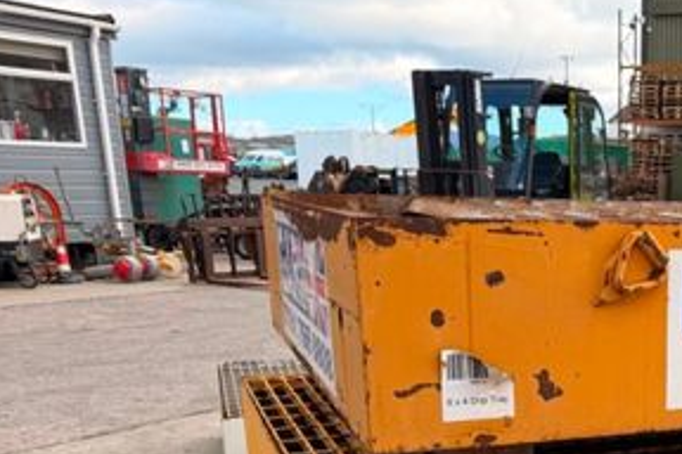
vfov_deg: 24.3
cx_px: 687
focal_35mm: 52
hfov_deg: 34.6
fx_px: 985
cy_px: 499
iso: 80
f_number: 1.78
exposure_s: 1/1653
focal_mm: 6.76
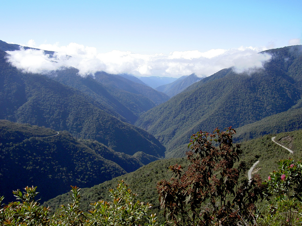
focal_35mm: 39
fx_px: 340
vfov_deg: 36.8
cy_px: 113
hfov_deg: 47.9
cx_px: 151
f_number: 4.7
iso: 100
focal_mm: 8
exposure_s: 1/400
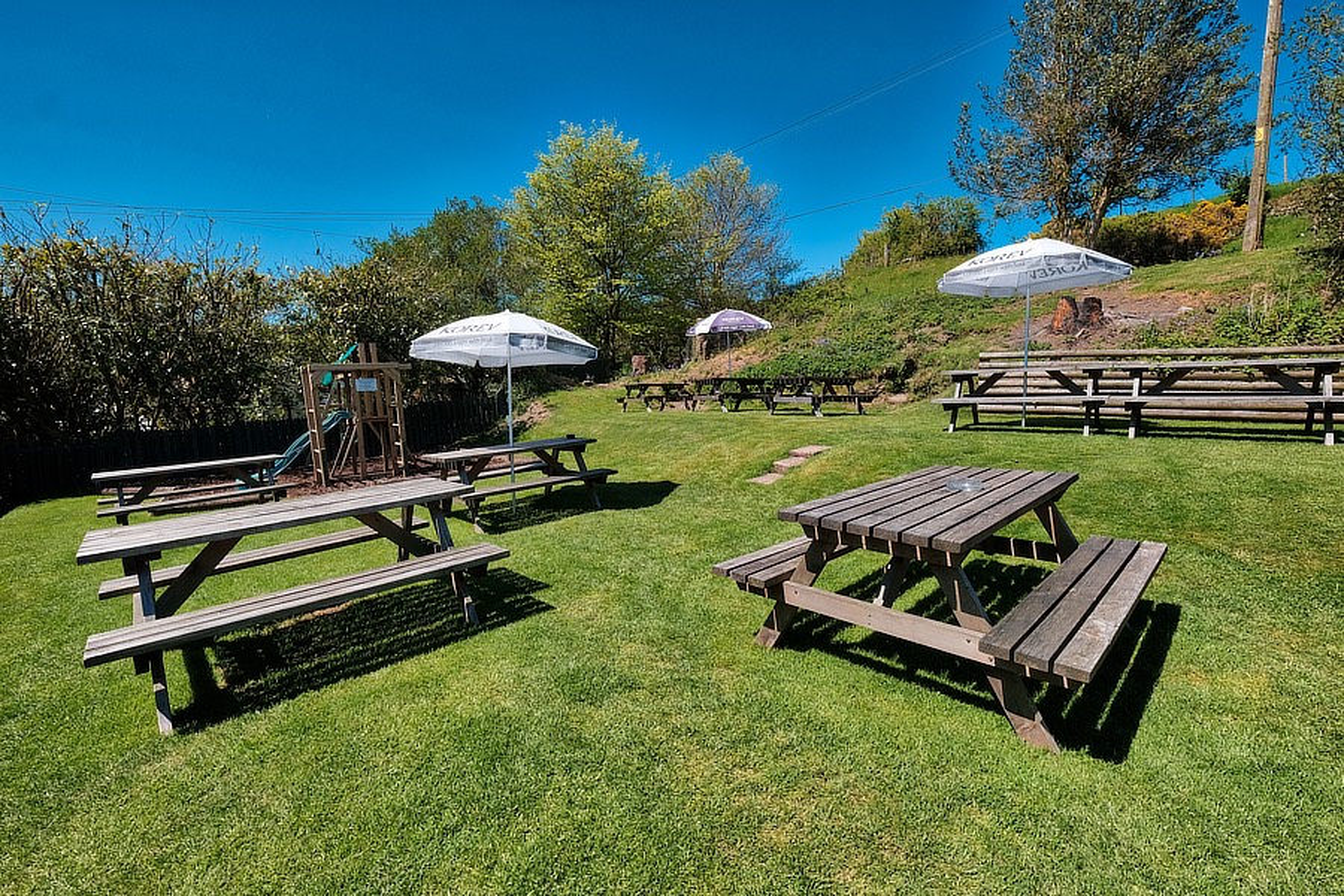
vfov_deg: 77.3
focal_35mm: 15
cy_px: 448
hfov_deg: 100.4
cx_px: 672
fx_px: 560
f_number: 8
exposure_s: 1/350
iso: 200
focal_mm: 10
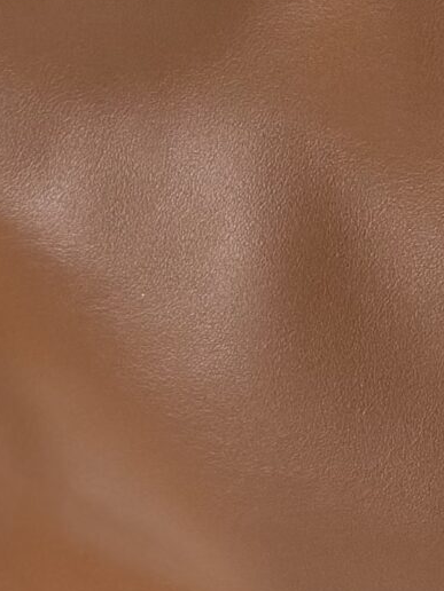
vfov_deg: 8.3
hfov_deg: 6.1
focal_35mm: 238
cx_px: 729
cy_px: 1
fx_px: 4070
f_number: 1.78
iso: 160
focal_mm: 6.86
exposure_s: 1/60
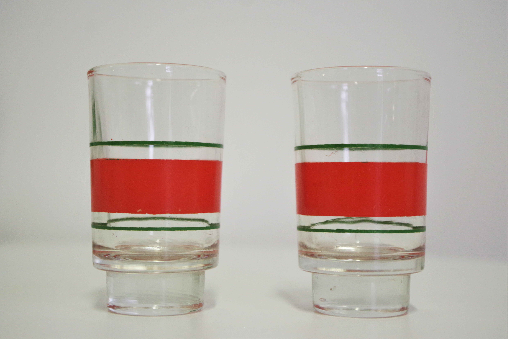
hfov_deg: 35.1
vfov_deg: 23.8
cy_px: 170
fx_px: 804
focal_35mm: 57
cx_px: 254
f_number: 4.5
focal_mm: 37.5
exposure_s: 1/80
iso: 800
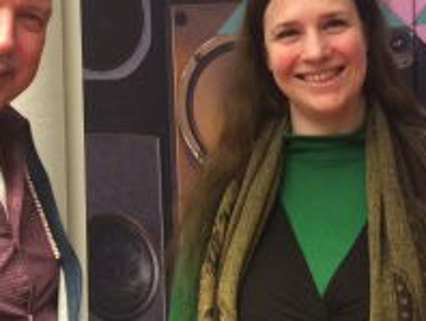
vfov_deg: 20.1
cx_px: 254
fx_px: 899
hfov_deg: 26.6
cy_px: 94
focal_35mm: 73
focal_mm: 4.15
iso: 250
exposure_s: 1/33
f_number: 2.2
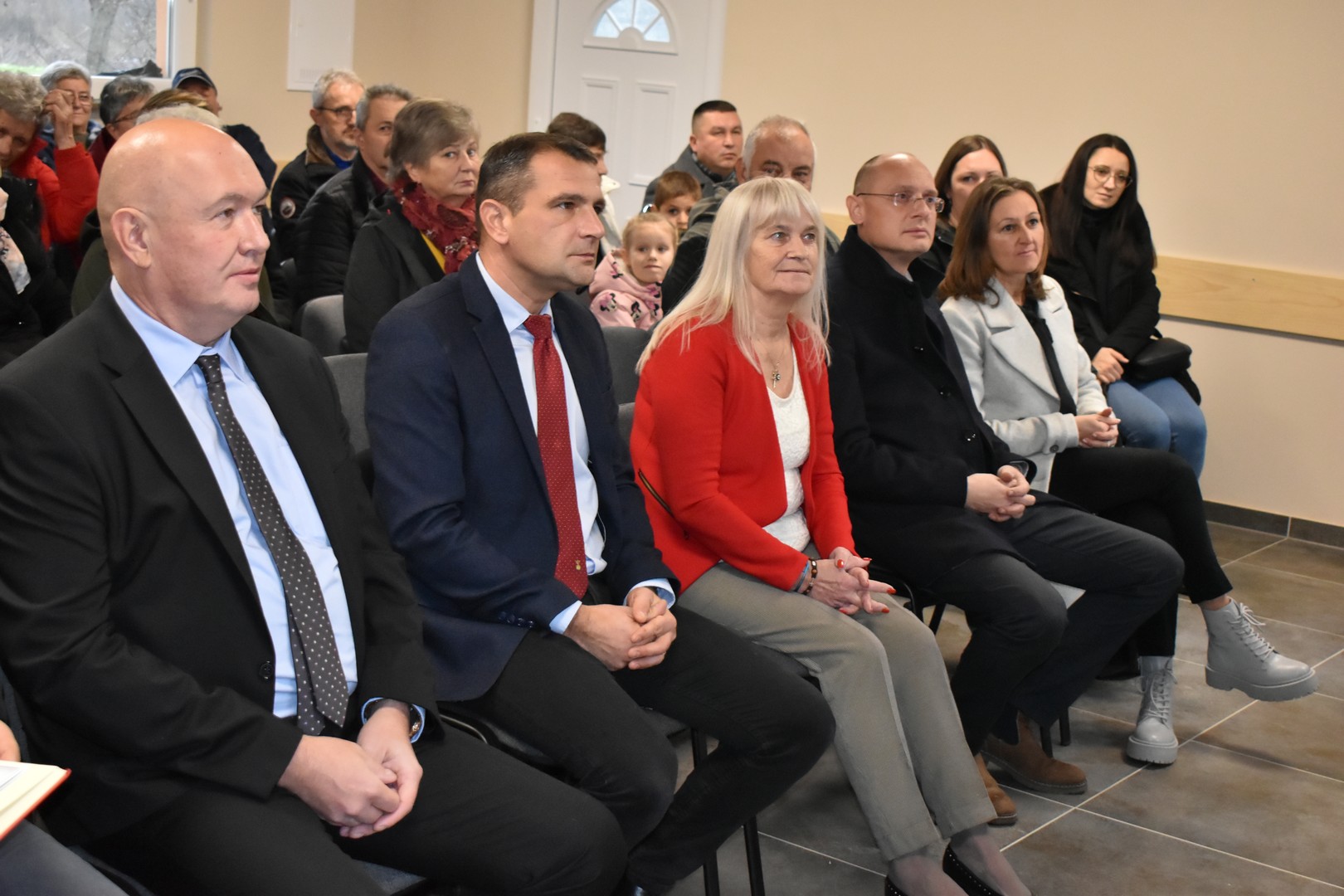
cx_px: 672
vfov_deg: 25.8
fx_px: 1960
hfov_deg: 37.9
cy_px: 448
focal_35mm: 52
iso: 2500
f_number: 4.5
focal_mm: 35
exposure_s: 1/200
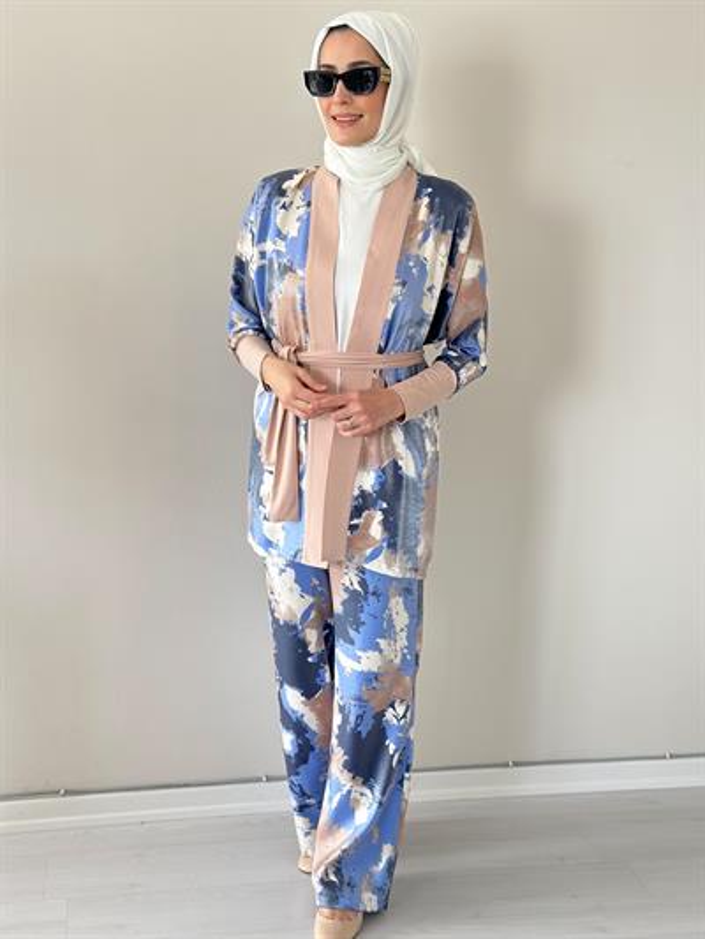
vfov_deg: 39.6
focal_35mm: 48
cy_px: 470
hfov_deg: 30.3
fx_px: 1303
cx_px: 352
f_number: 1.78
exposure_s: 1/95
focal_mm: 6.86
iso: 125
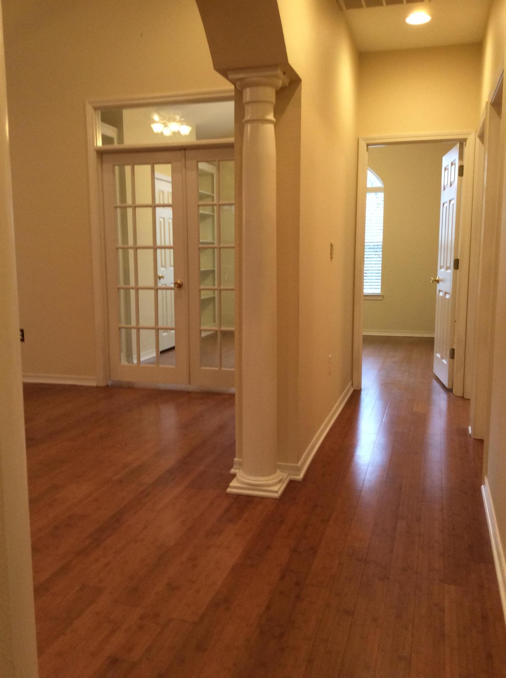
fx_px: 626
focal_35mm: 32
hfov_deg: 44.0
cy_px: 339
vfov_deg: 56.9
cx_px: 253
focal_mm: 3.3
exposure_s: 1/24
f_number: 2.4
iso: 80
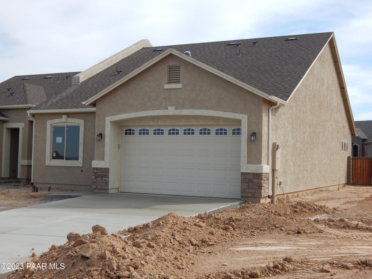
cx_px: 186
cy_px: 140
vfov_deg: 30.3
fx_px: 516
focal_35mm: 48
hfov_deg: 39.7
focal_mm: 8.6
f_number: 3.7
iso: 125
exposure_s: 1/1250
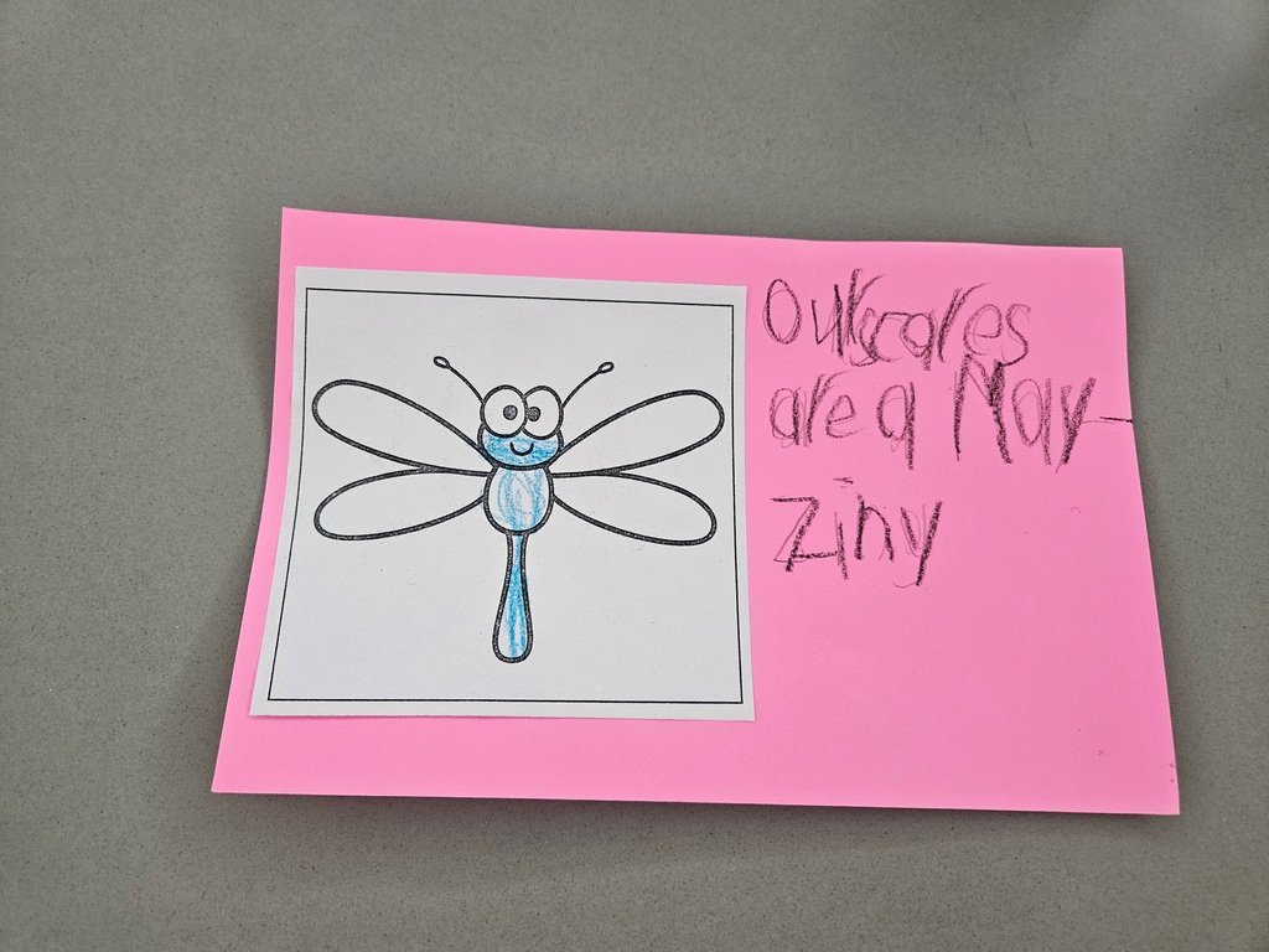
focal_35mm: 23
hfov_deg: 73.9
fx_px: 843
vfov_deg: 58.9
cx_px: 634
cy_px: 476
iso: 250
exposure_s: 1/120
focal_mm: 5.4
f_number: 1.8
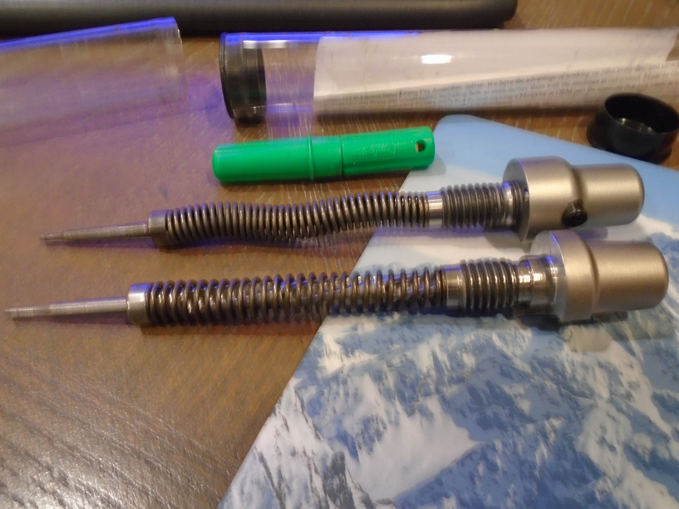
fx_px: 510
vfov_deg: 53.1
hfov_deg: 67.3
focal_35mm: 26
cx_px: 340
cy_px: 254
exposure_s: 1/8
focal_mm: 4.6
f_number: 3.2
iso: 400
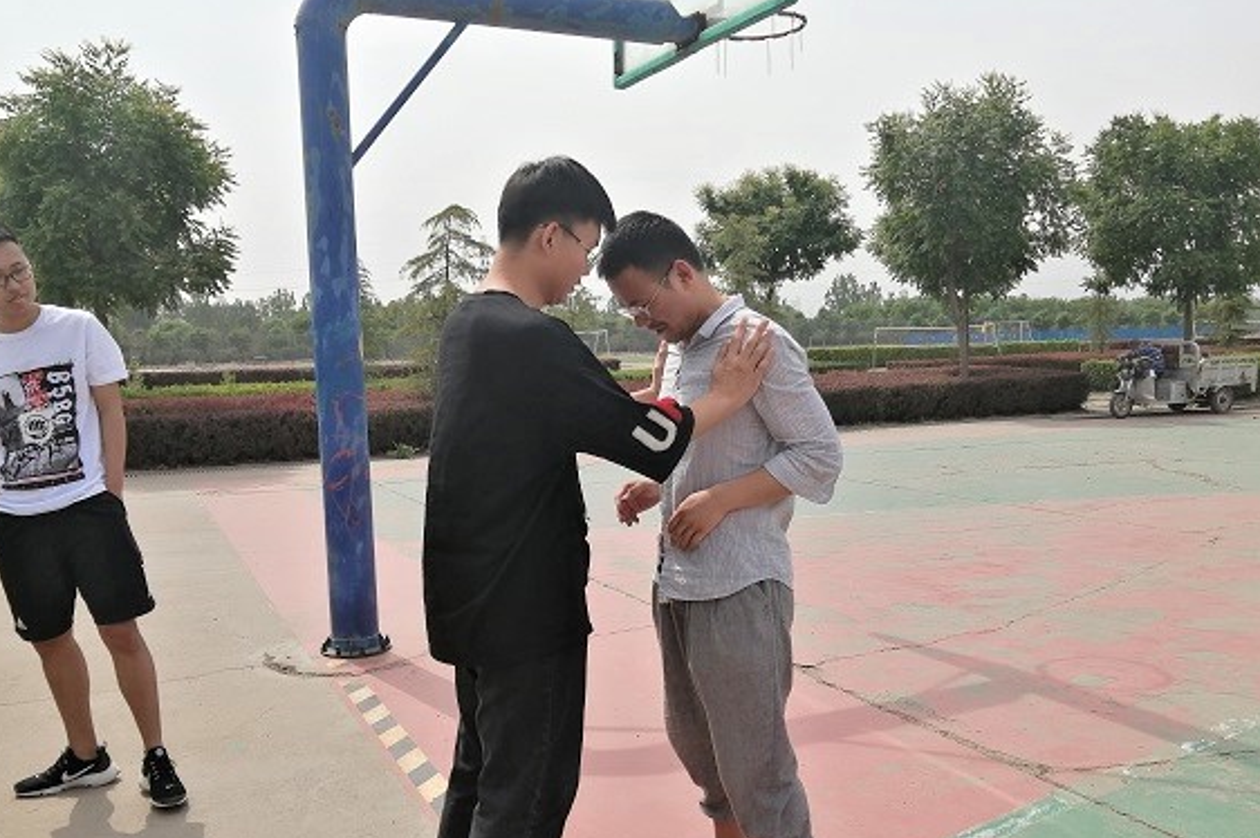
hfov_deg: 58.7
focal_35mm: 32
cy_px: 491
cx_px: 614
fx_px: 1119
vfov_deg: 40.9
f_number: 1.8
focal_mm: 3.62
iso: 50
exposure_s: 1/1170
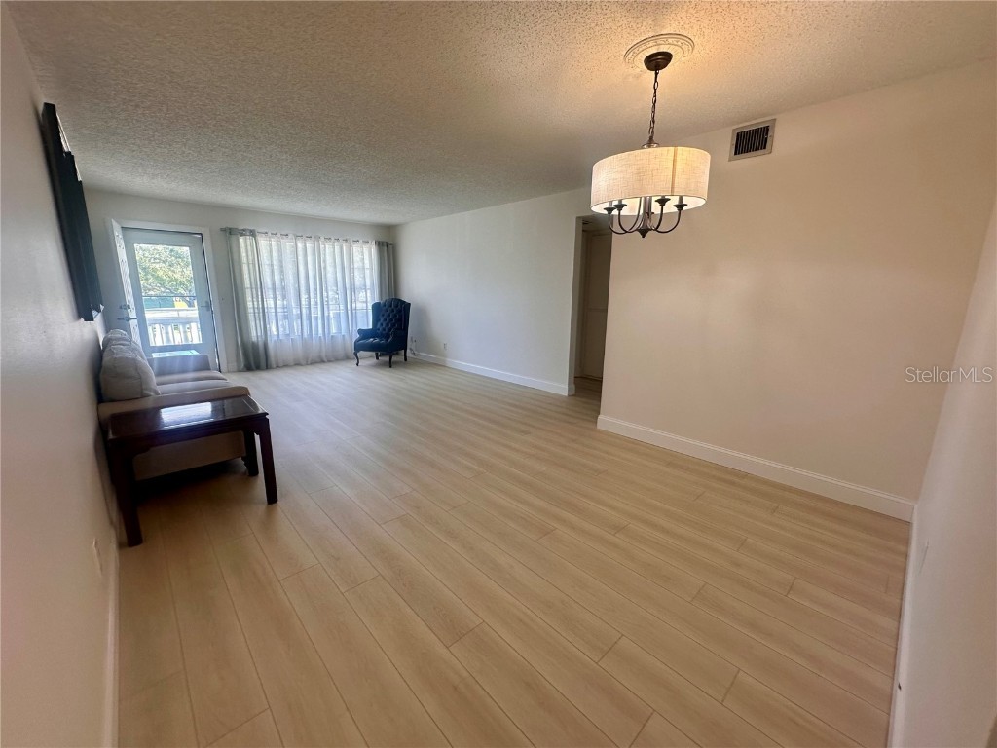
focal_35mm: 14
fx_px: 403
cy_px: 374
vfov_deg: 85.7
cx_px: 498
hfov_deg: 102.1
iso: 80
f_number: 2.2
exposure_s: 1/120
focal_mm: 2.22
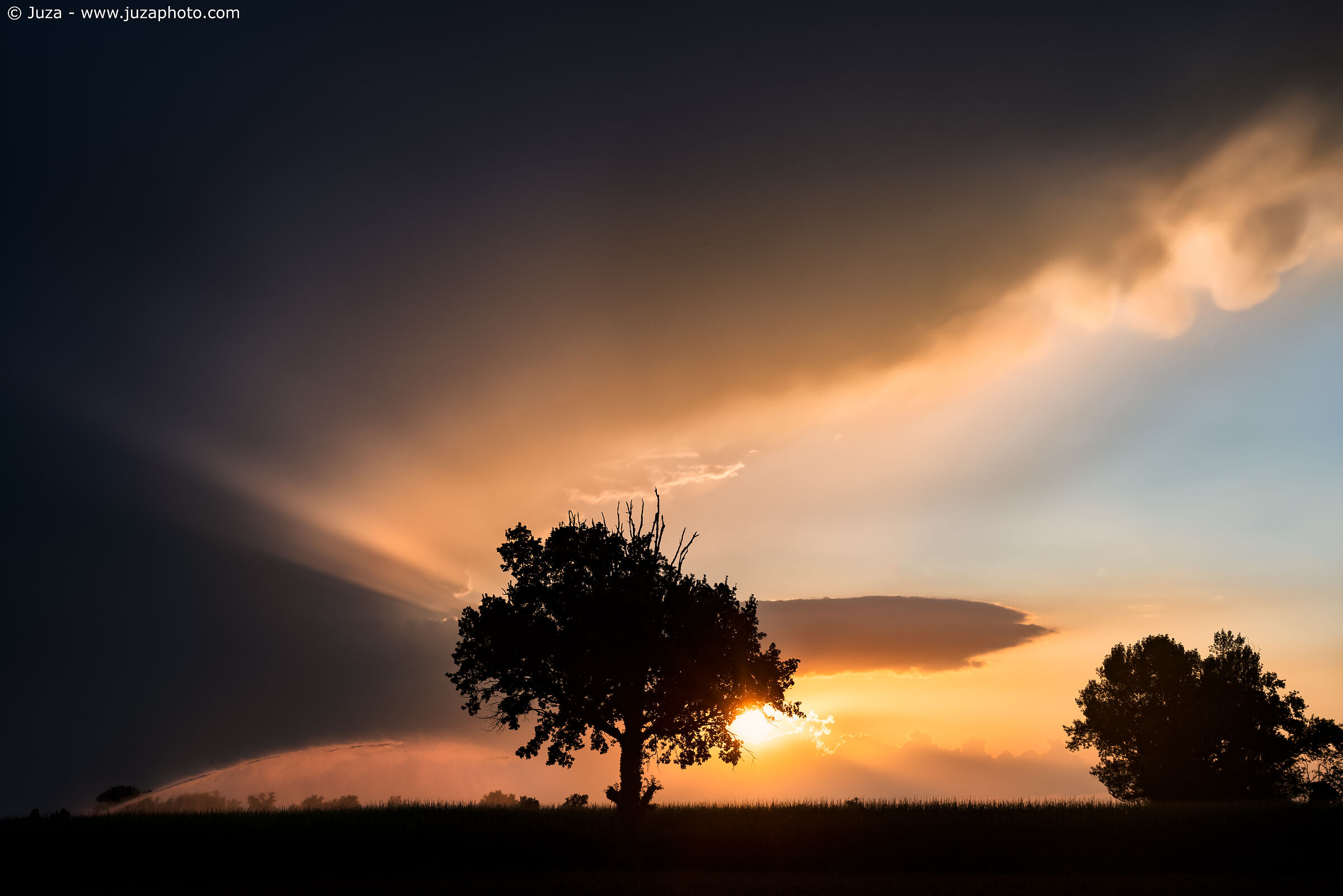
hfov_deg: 33.4
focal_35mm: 60
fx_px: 2238
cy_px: 448
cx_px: 672
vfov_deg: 22.6
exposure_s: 1/250
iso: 100
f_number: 7.1
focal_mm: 60
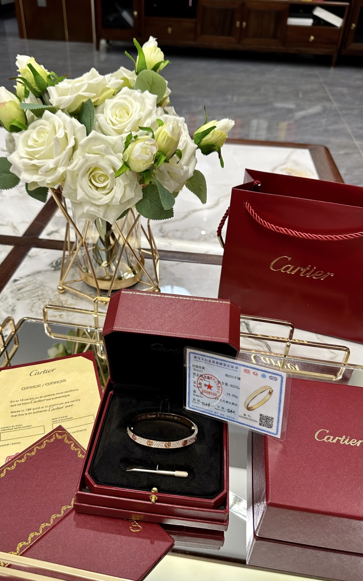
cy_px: 283
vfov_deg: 68.4
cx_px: 164
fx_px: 427
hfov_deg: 46.0
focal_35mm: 27
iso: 160
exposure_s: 1/50
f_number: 1.78
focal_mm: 6.86
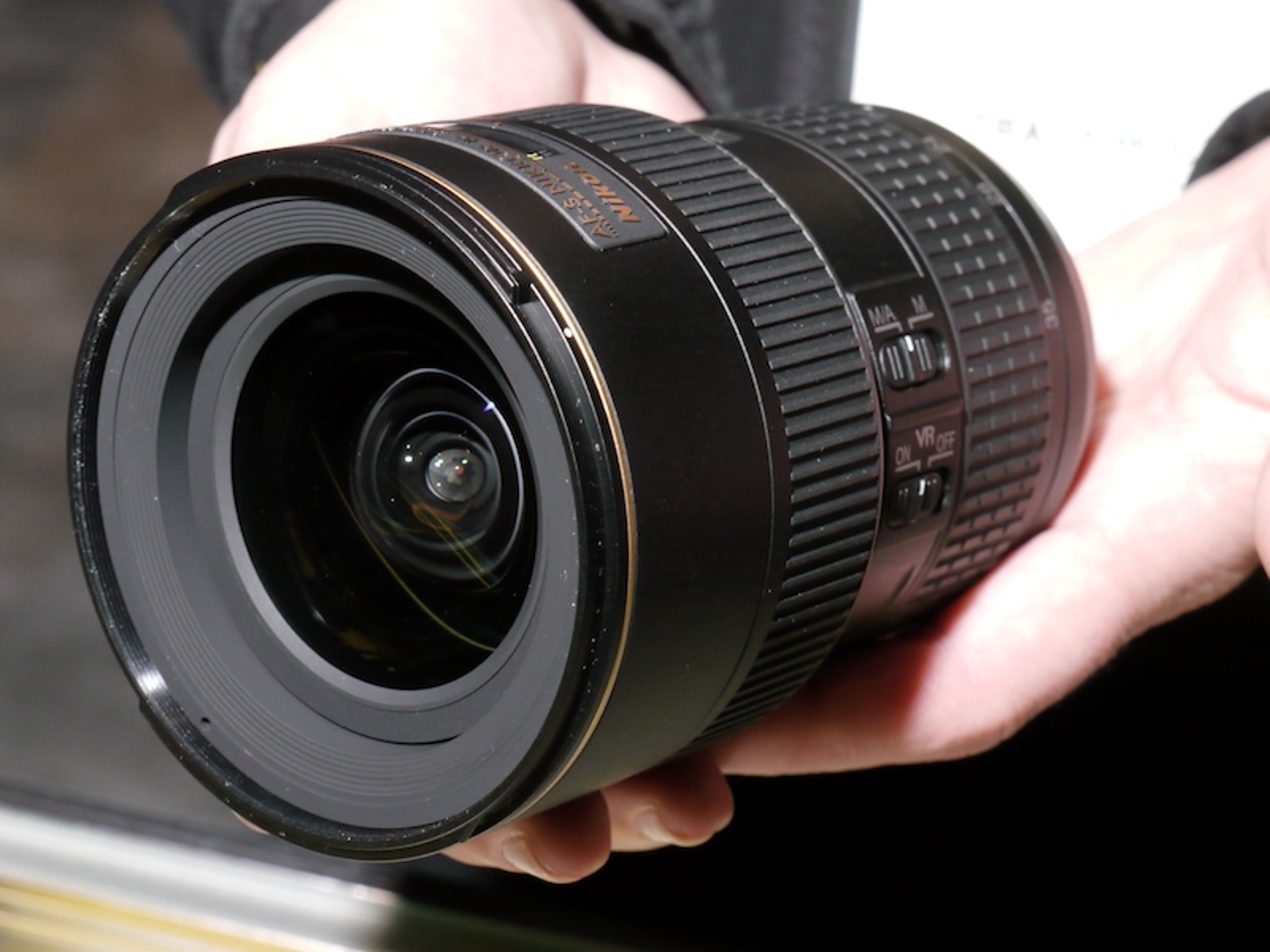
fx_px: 3302
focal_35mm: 90
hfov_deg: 21.8
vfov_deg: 16.4
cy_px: 476
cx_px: 635
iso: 800
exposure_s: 1/125
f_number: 9
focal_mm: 45
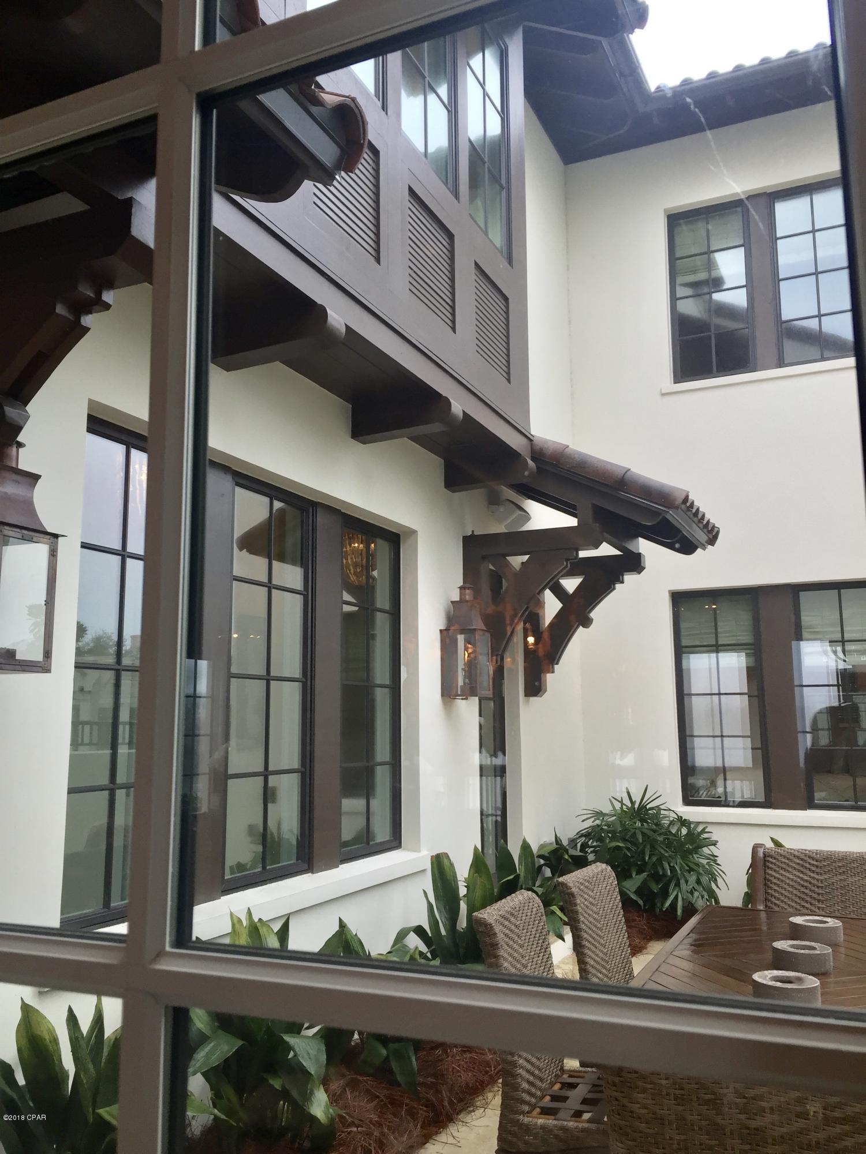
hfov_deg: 48.2
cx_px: 433
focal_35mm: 29
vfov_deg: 61.7
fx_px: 967
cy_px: 577
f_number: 2.2
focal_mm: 4.15
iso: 50
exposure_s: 1/120
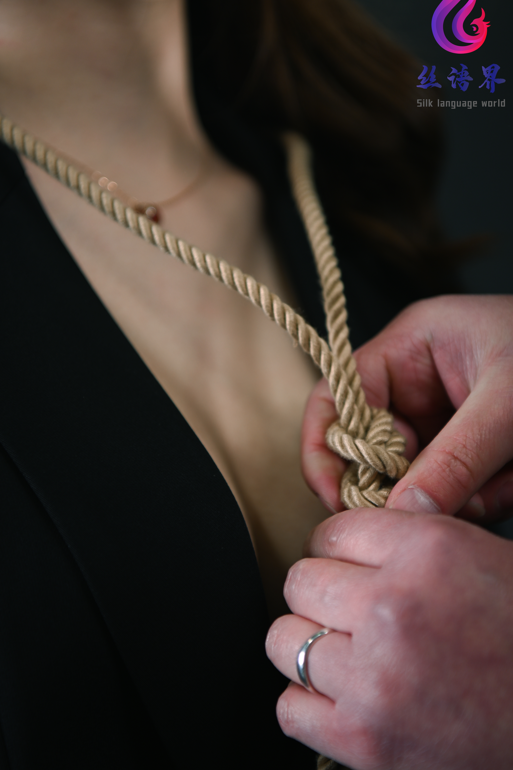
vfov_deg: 24.8
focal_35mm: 82
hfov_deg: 16.7
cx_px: 271
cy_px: 376
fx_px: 1753
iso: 100
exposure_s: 1/160
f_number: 2.8
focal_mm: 70
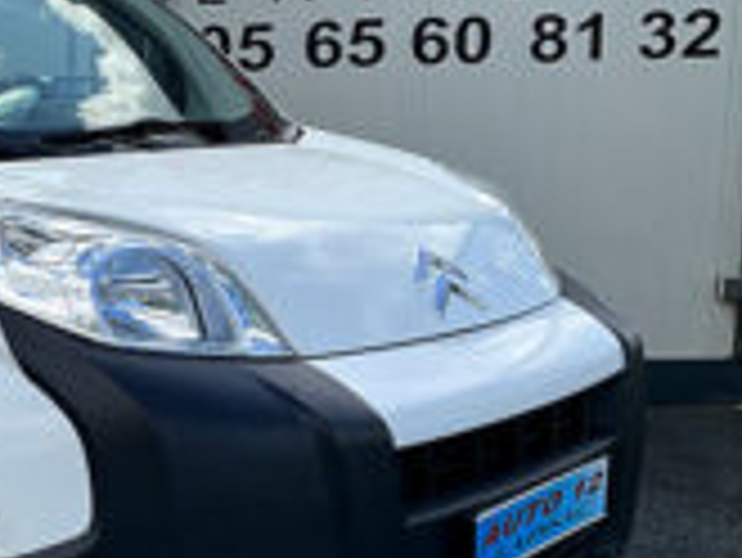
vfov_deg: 22.2
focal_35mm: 66
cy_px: 349
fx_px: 1416
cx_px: -52
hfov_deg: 27.2
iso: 25
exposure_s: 1/1412
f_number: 1.8
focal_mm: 3
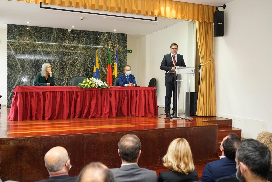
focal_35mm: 34
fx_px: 257
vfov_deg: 38.9
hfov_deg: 55.8
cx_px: 136
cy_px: 91
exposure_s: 1/160
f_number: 4
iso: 3200
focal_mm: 34
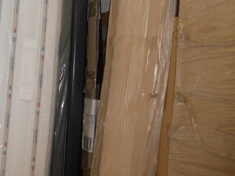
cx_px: 27
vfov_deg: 28.3
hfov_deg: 35.5
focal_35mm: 51
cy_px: 58
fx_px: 346
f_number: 3.2
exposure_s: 1/25
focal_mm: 4.9
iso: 200
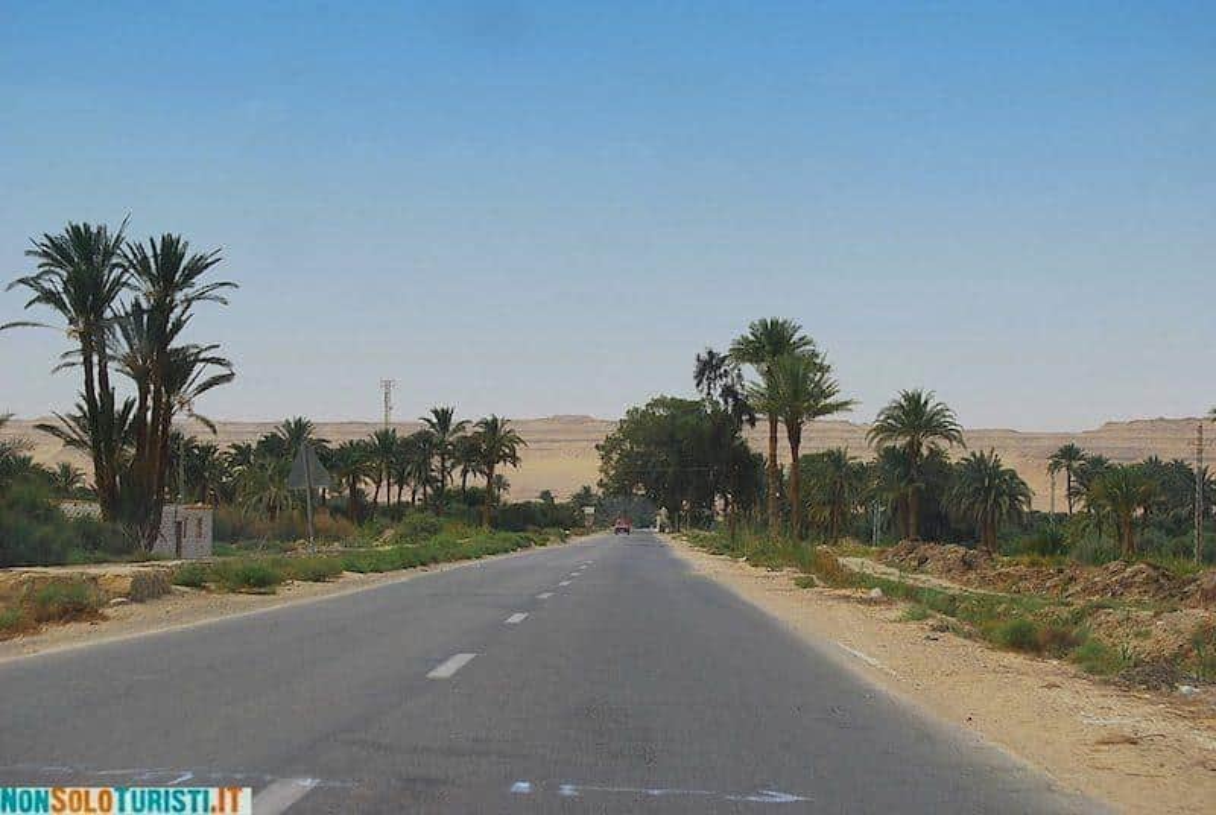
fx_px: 2791
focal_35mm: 82
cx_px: 608
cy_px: 408
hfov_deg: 24.6
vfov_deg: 16.6
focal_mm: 55
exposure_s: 1/250
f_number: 8
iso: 100
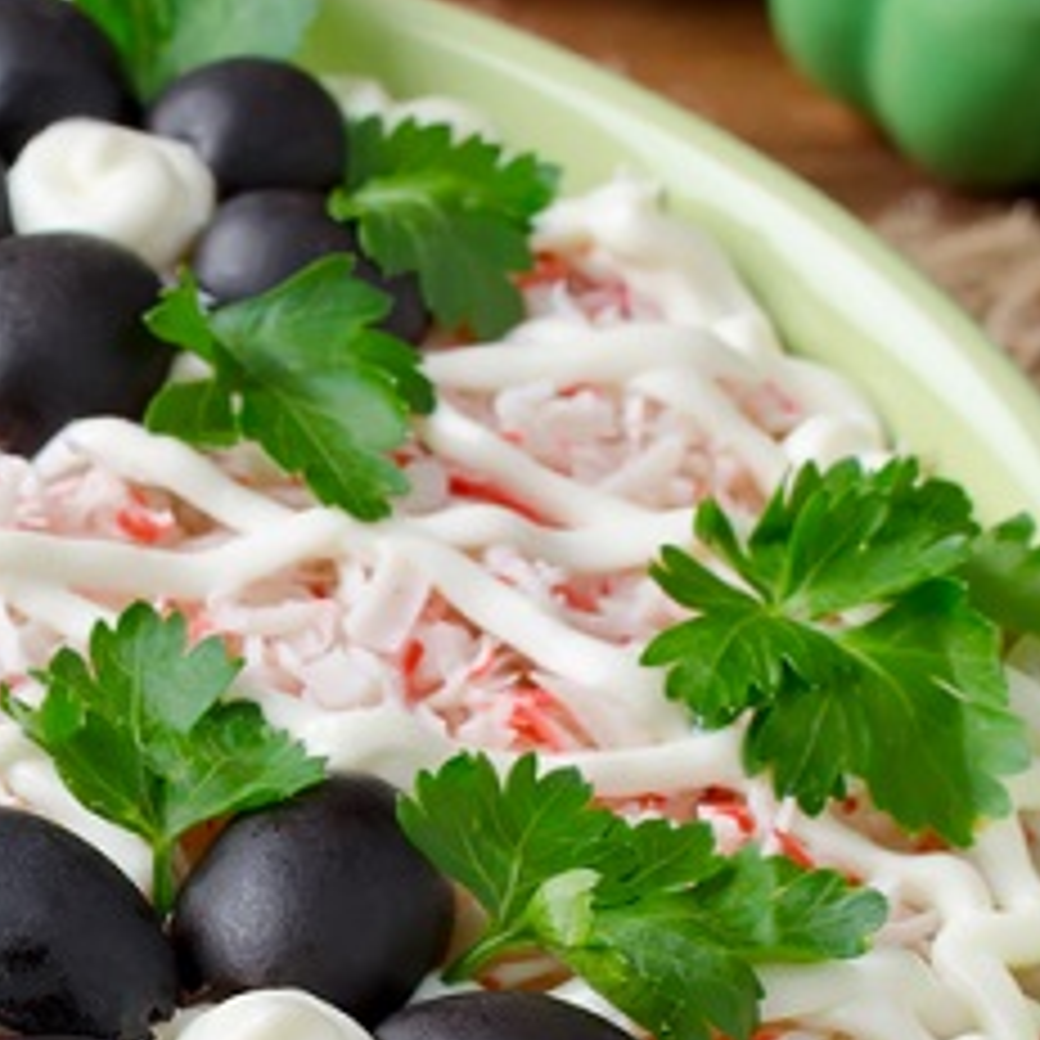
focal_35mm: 154
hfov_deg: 11.1
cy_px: 887
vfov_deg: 11.3
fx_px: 5251
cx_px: -252
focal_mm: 35
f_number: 9
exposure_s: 1/125
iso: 100
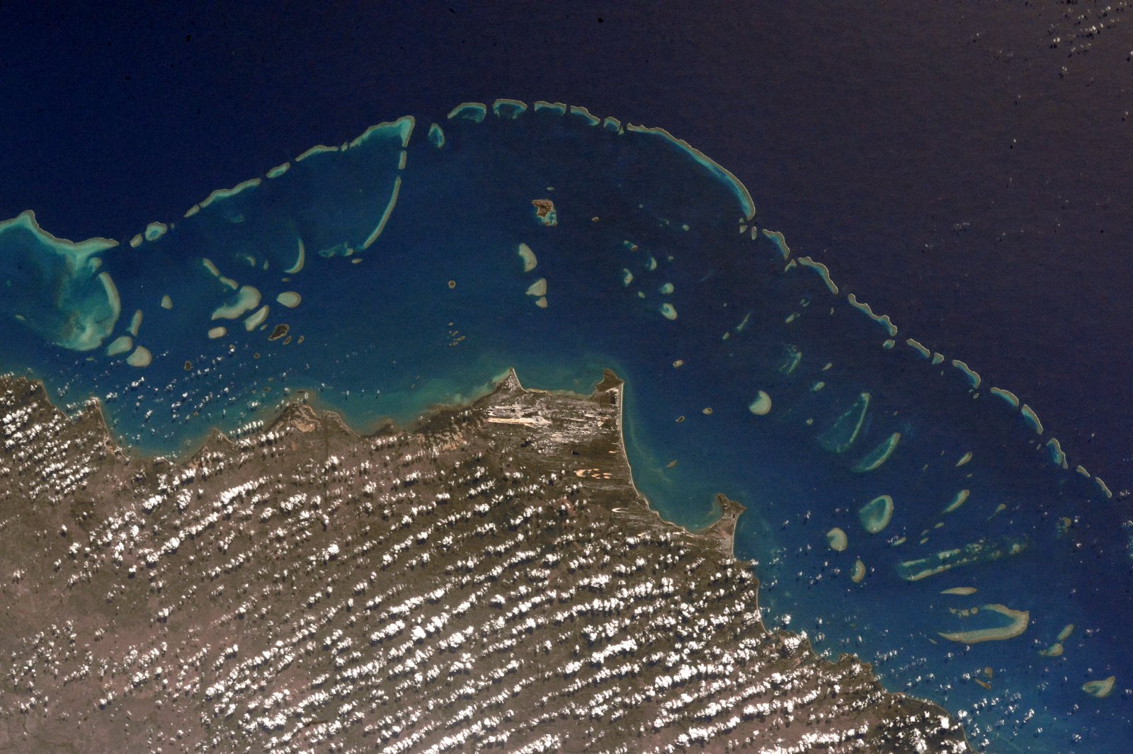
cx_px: 566
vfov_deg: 19.4
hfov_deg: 28.9
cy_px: 377
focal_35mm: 70
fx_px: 2202
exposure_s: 1/2500
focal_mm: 70
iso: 6400
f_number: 22
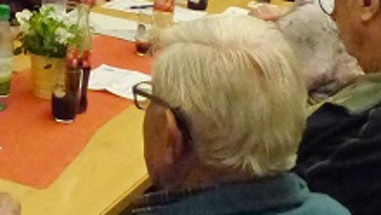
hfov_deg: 20.9
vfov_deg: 11.8
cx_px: 14
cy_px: -83
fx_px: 1001
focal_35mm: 99
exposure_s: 1/60
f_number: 2.8
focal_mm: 4.5
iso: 1600
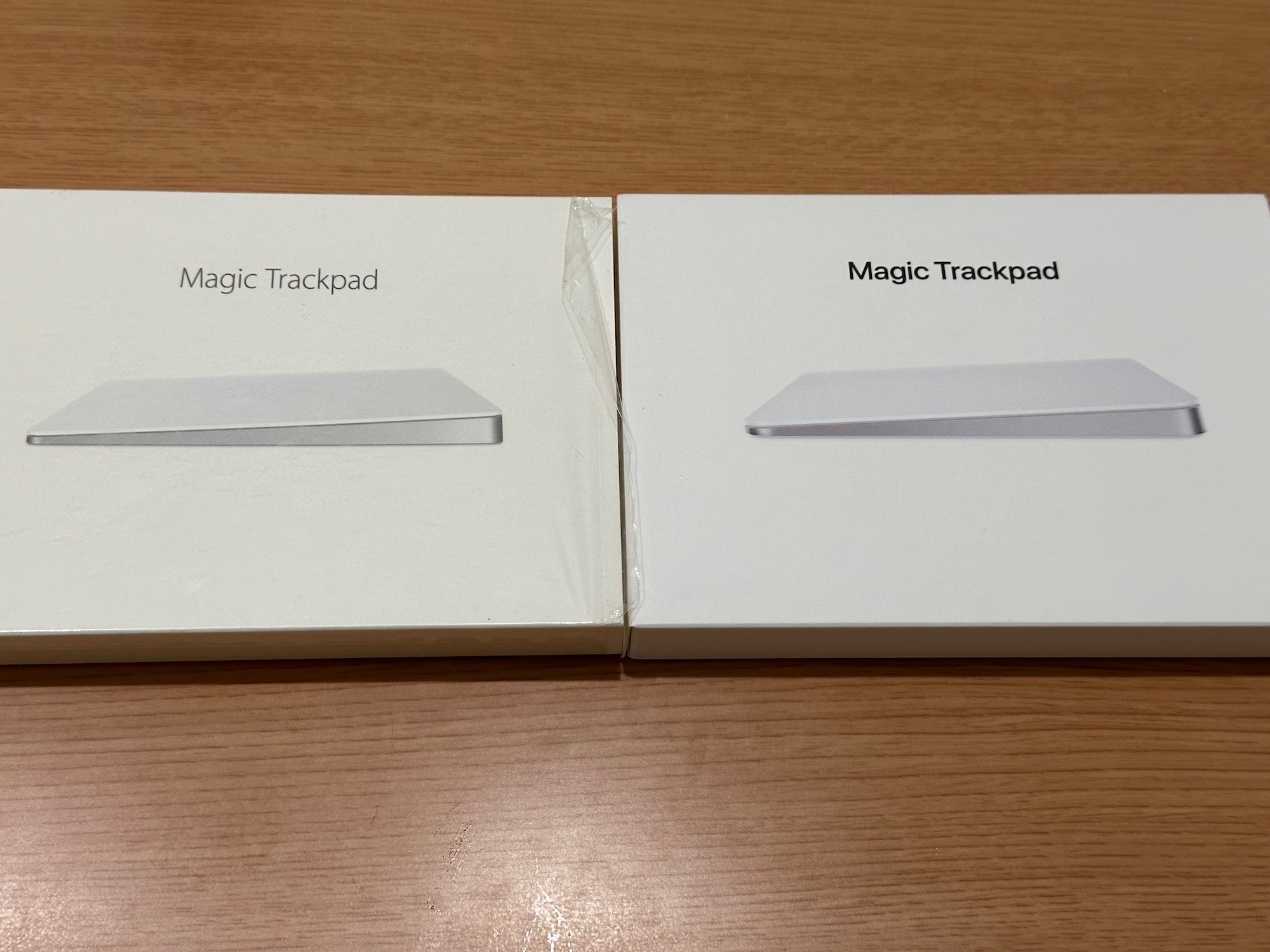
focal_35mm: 48
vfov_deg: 30.3
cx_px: 635
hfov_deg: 39.7
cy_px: 476
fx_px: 1761
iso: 160
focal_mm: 6.86
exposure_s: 1/60
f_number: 1.78
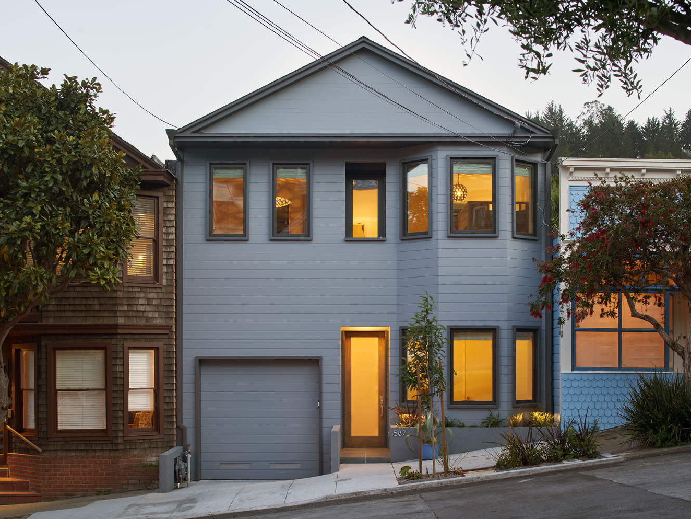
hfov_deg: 38.9
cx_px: 378
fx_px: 978
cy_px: 258
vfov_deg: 29.7
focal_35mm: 49
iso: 100
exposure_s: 2
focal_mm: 45
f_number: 9
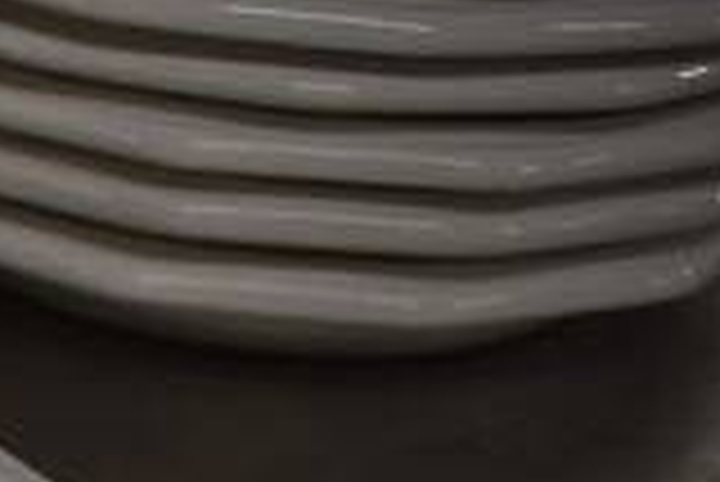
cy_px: 725
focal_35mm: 103
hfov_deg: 16.3
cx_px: -621
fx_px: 2062
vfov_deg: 12.6
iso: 800
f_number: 3.5
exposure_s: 1/200
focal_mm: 18
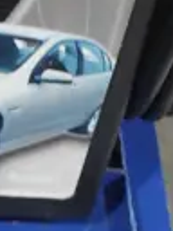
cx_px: -123
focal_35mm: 224
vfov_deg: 8.7
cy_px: -76
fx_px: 1493
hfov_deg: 6.5
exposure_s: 1/60
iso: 1000
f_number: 3.5
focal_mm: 14
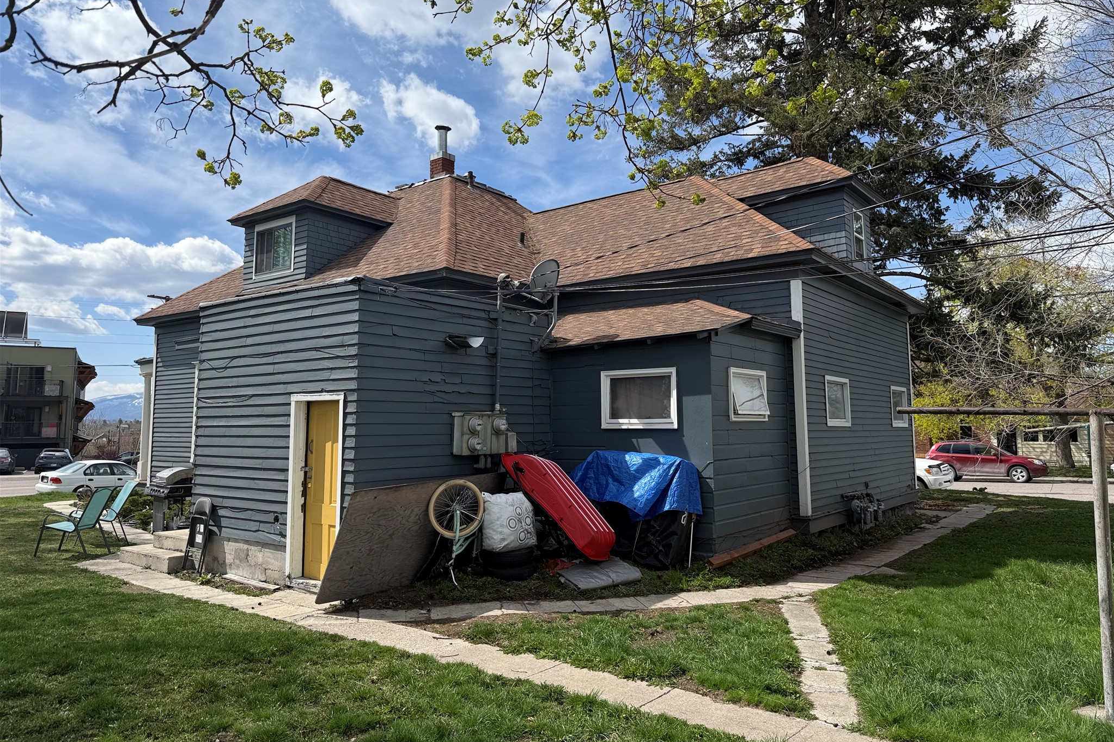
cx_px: 557
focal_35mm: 25
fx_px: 773
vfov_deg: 51.2
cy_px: 336
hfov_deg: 71.5
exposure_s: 1/4673
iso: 80
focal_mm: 6.76
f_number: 1.78
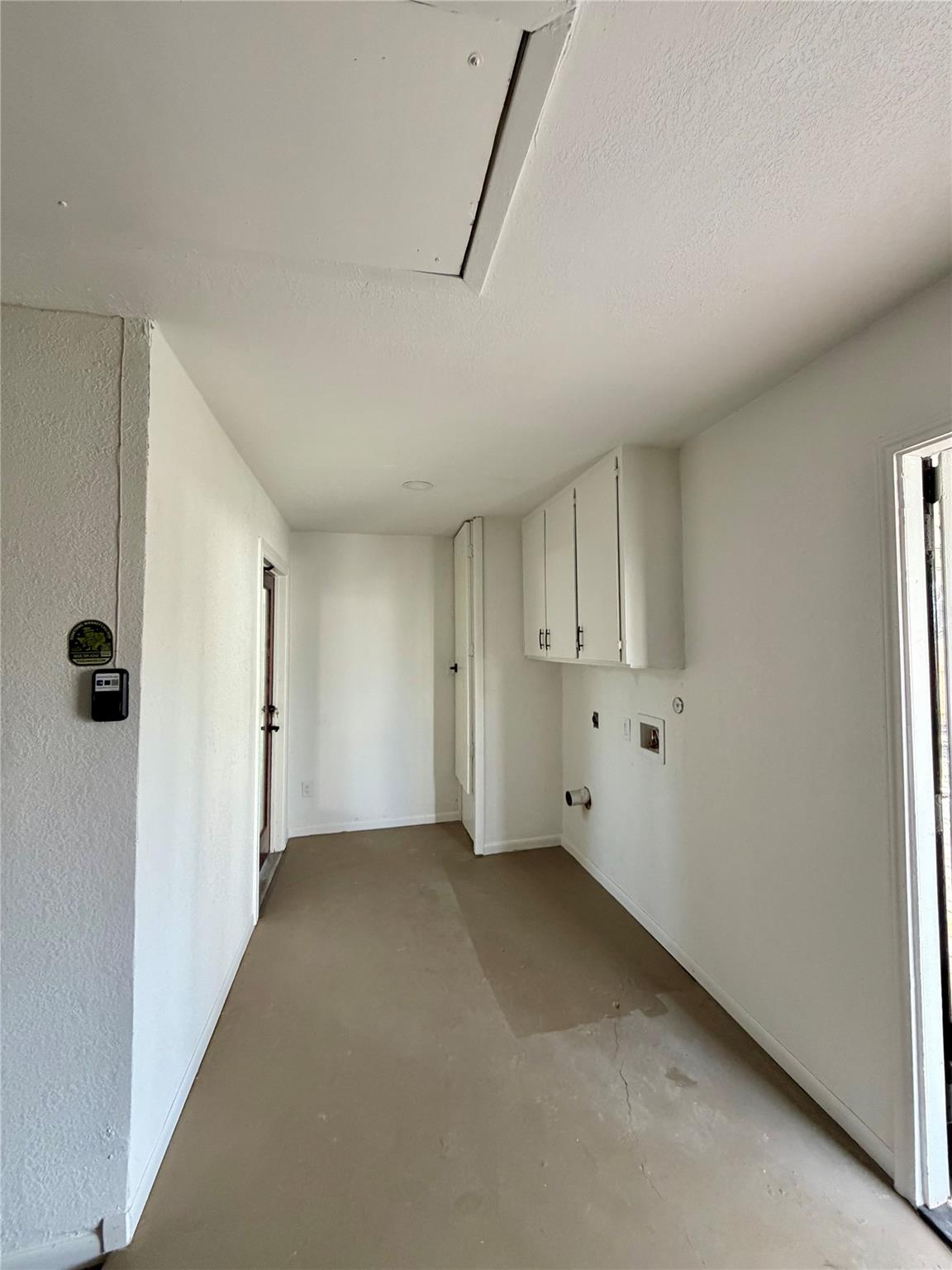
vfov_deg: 102.1
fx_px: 513
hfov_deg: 85.7
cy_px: 635
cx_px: 476
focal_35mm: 14
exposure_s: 1/109
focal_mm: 2.22
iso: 320
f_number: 2.2
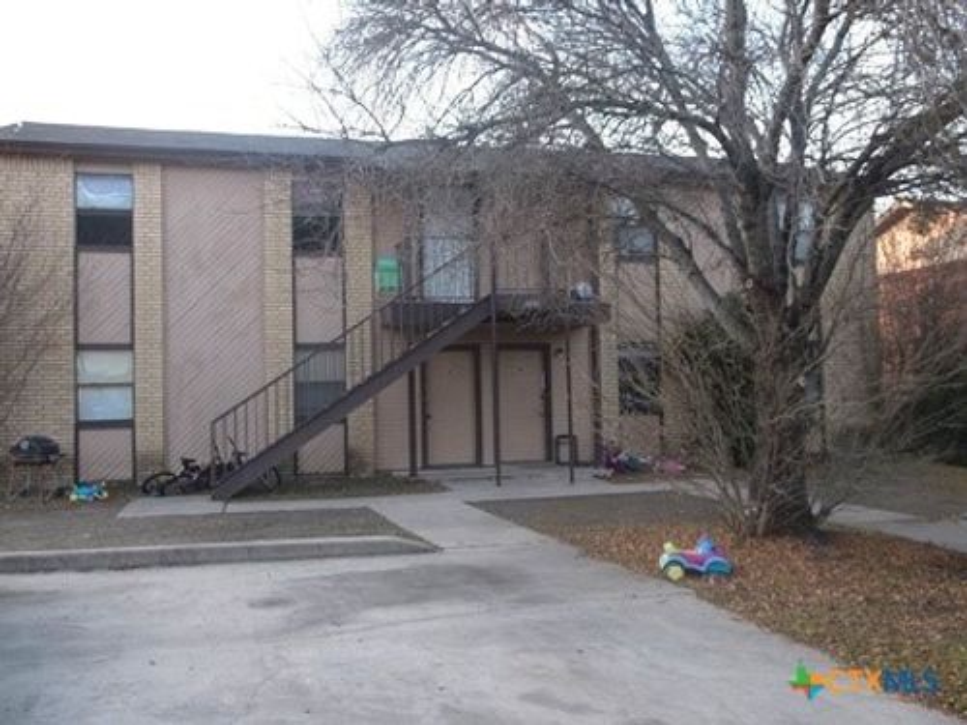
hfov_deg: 55.4
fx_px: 922
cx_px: 484
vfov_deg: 42.9
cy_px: 362
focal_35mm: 33
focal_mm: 5.9
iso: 80
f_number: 3.3
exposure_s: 1/50
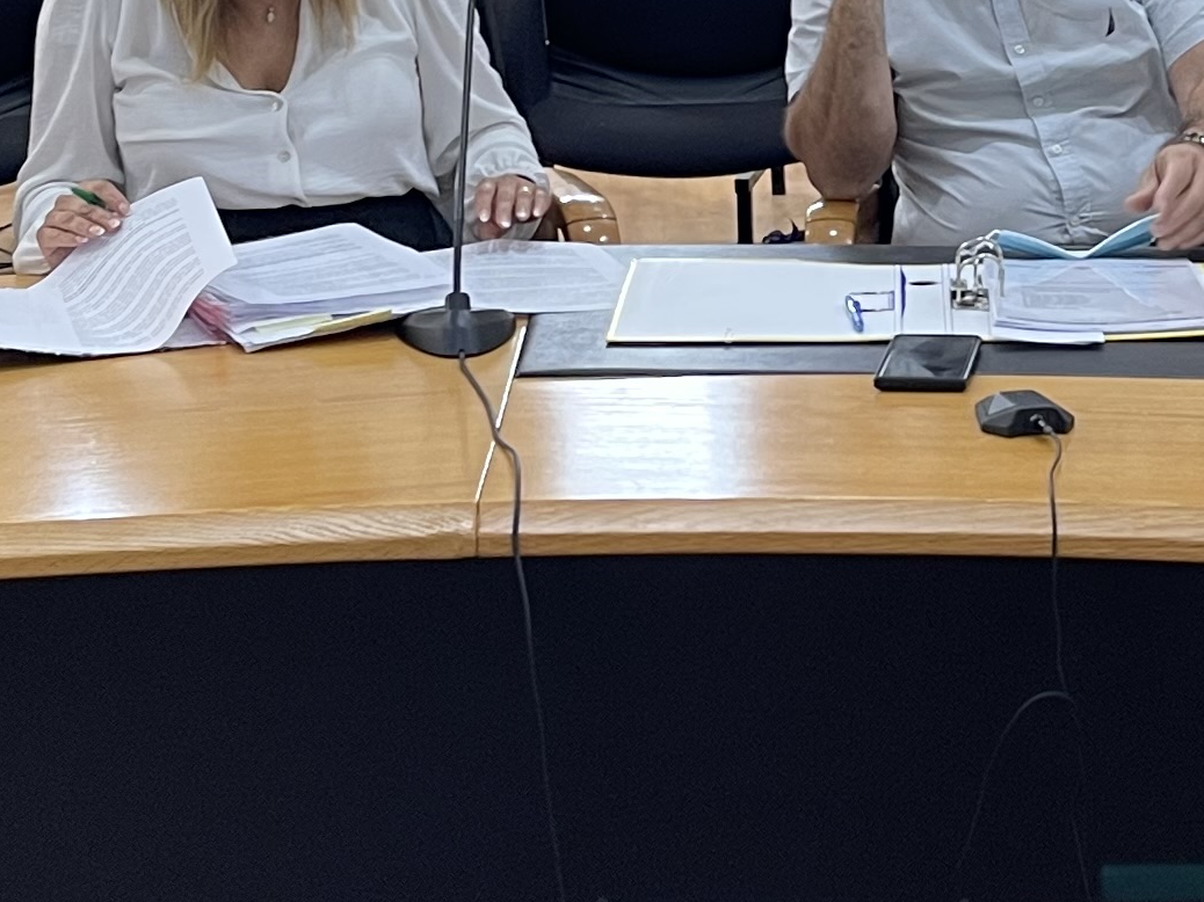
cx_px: 870
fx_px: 3512
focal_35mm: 101
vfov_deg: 14.6
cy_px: 191
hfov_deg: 19.3
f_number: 1.6
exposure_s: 1/60
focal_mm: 5.1
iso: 80
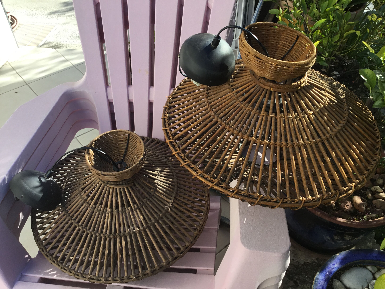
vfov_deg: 45.4
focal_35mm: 31
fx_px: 345
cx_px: 192
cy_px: 144
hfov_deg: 58.4
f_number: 2.4
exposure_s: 1/392
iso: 25
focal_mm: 3.3
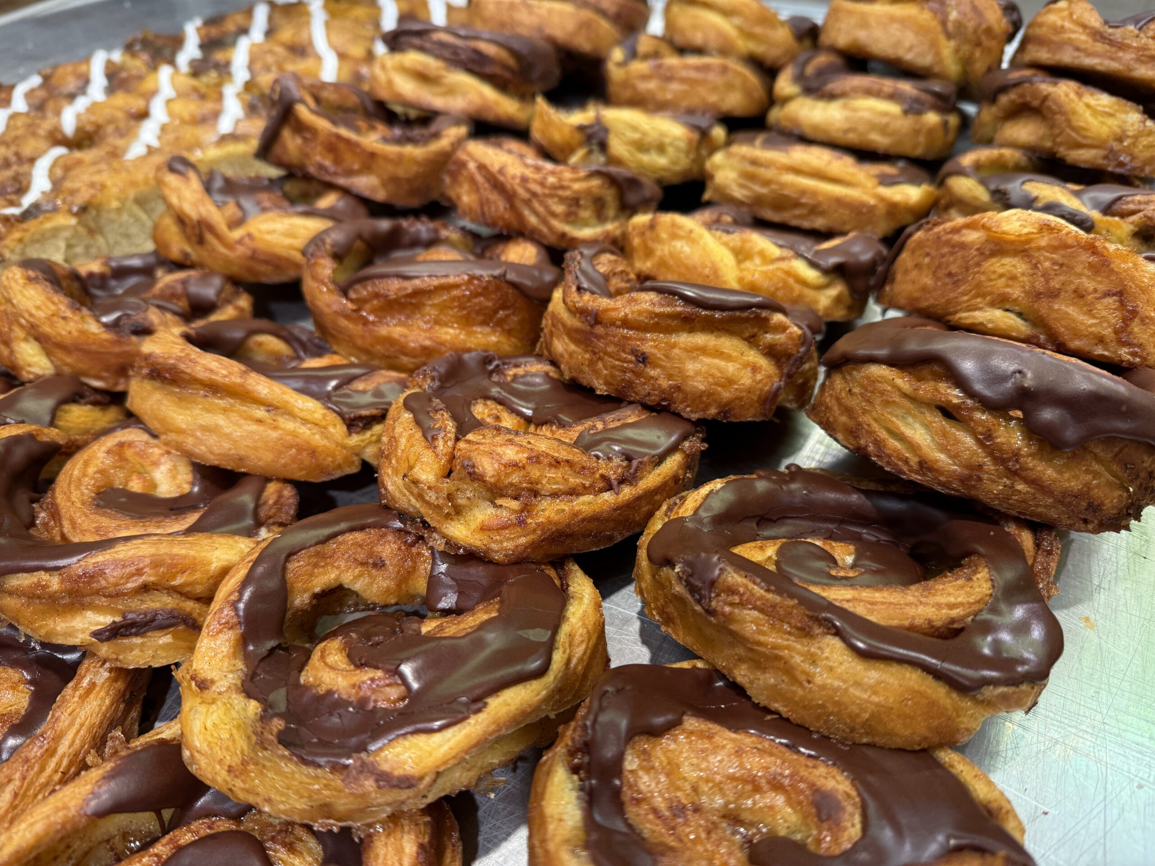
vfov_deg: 56.8
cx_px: 578
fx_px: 801
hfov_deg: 71.6
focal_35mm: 24
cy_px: 433
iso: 64
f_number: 1.78
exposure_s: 1/100
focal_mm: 6.76
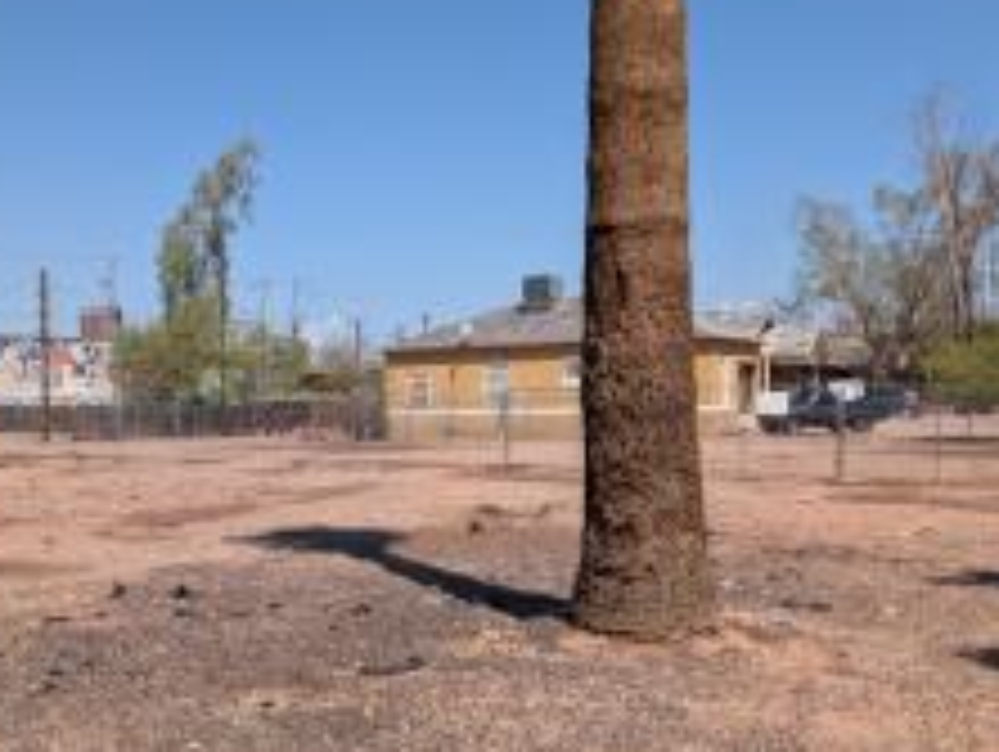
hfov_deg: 43.1
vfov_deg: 33.5
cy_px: 468
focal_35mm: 43
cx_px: 324
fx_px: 1242
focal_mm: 6.9
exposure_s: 1/1151
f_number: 1.68
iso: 21
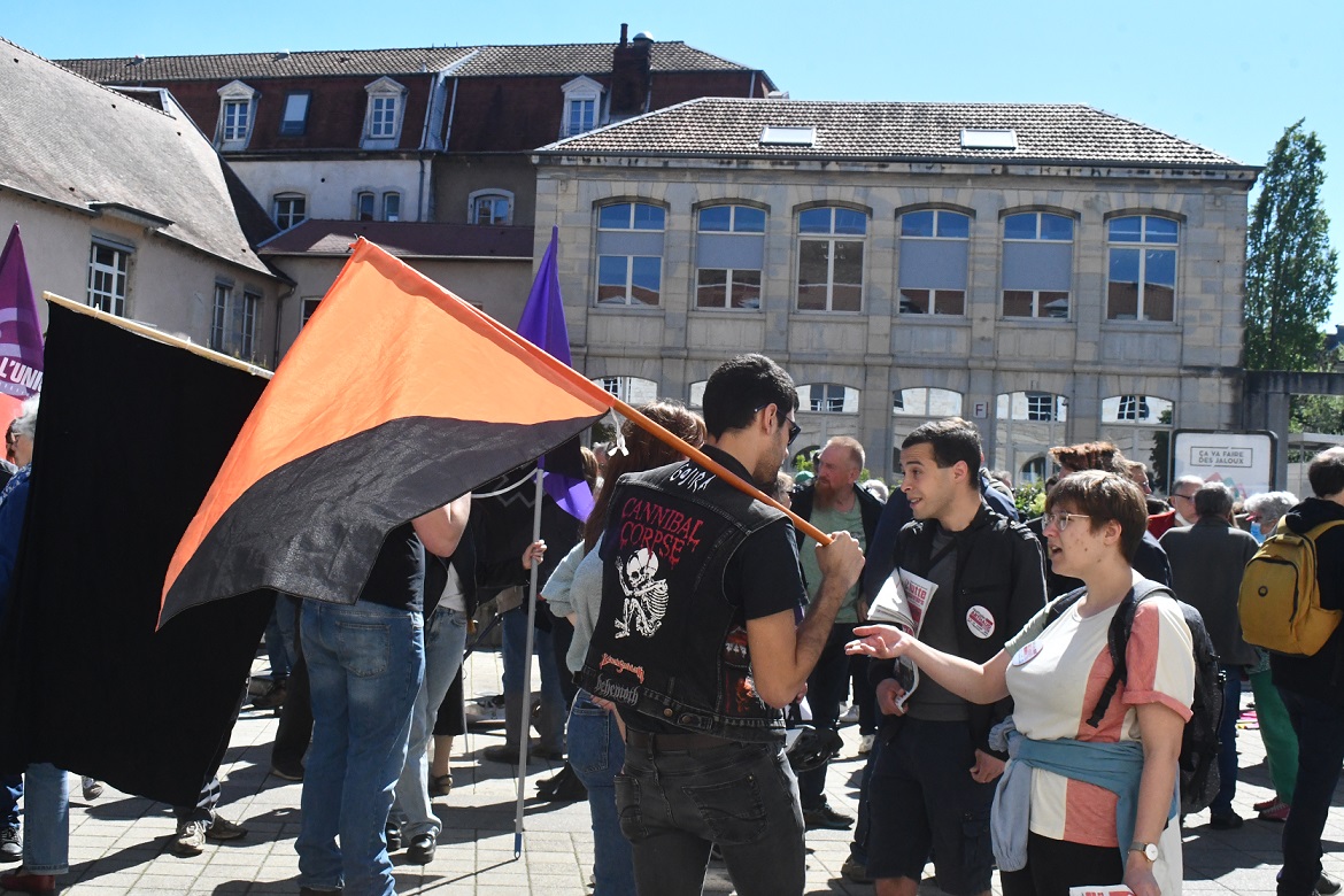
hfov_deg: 45.4
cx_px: 672
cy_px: 448
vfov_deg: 31.2
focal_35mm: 43
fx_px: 1605
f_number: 20
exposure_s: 1/1600
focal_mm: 29
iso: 2500
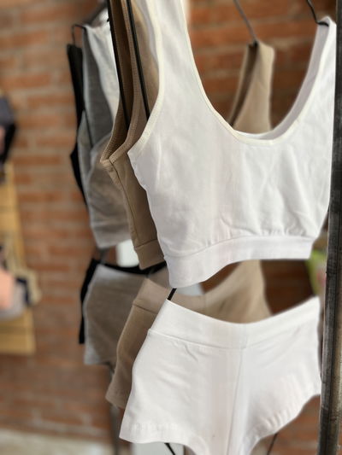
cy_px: 228
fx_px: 342
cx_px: 171
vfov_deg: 67.3
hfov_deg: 53.1
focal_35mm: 26
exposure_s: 1/100
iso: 125
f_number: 1.6
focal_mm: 5.1
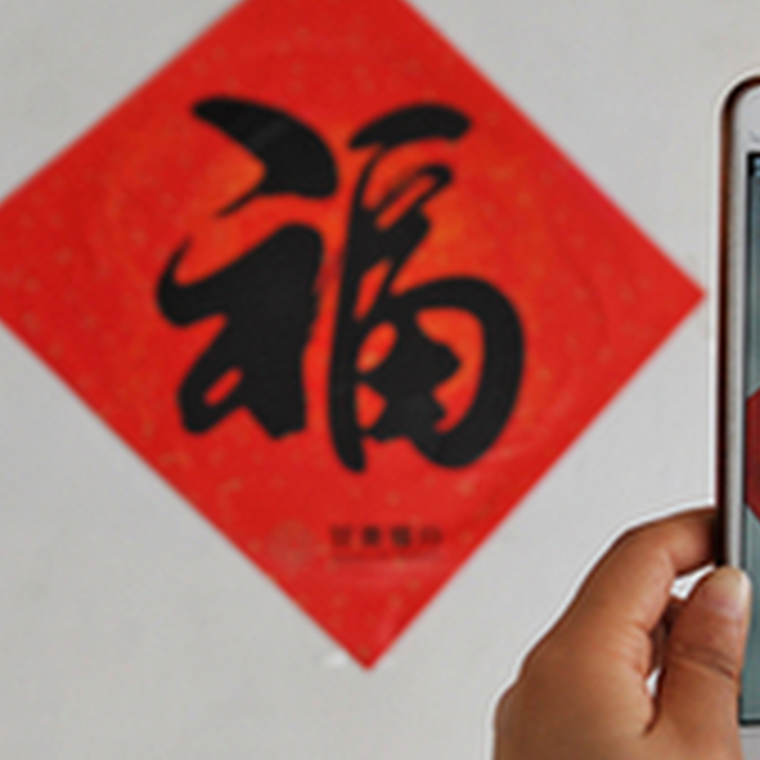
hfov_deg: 28.9
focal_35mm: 57
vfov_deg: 29.6
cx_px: 675
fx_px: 1416
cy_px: 560
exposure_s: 1/60
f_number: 4
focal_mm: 24
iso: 800
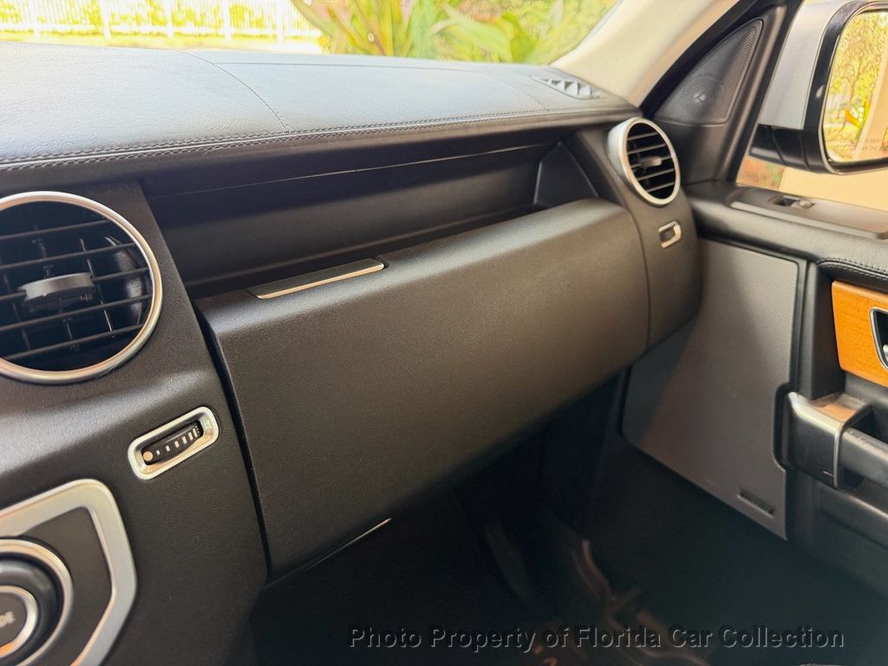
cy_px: 333
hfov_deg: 71.6
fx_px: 616
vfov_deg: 56.8
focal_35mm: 24
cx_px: 444
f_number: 1.78
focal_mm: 6.76
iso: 250
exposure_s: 1/60
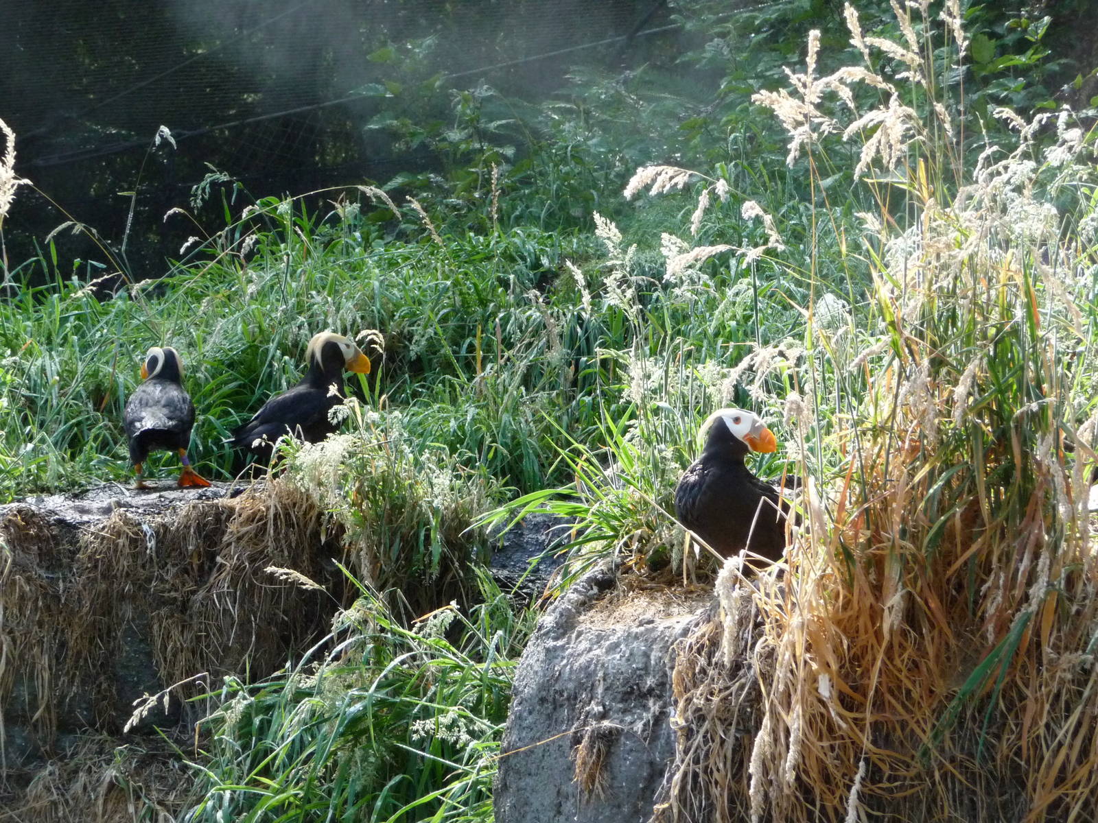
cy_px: 412
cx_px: 549
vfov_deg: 9.4
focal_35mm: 158
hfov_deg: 12.5
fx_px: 5012
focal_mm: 27.1
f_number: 4.8
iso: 400
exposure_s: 1/200
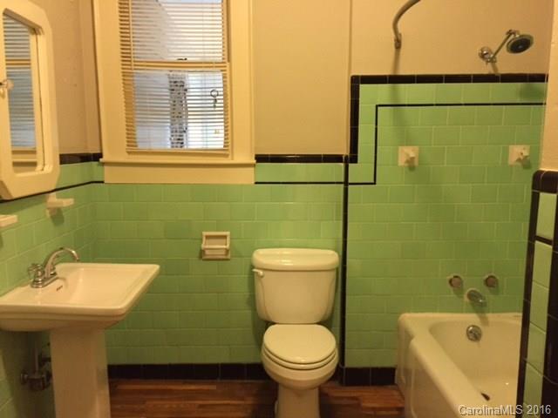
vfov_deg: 48.2
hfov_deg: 61.7
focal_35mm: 29
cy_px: 209
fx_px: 467
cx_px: 279
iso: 250
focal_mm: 4.15
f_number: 2.2
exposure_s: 1/17
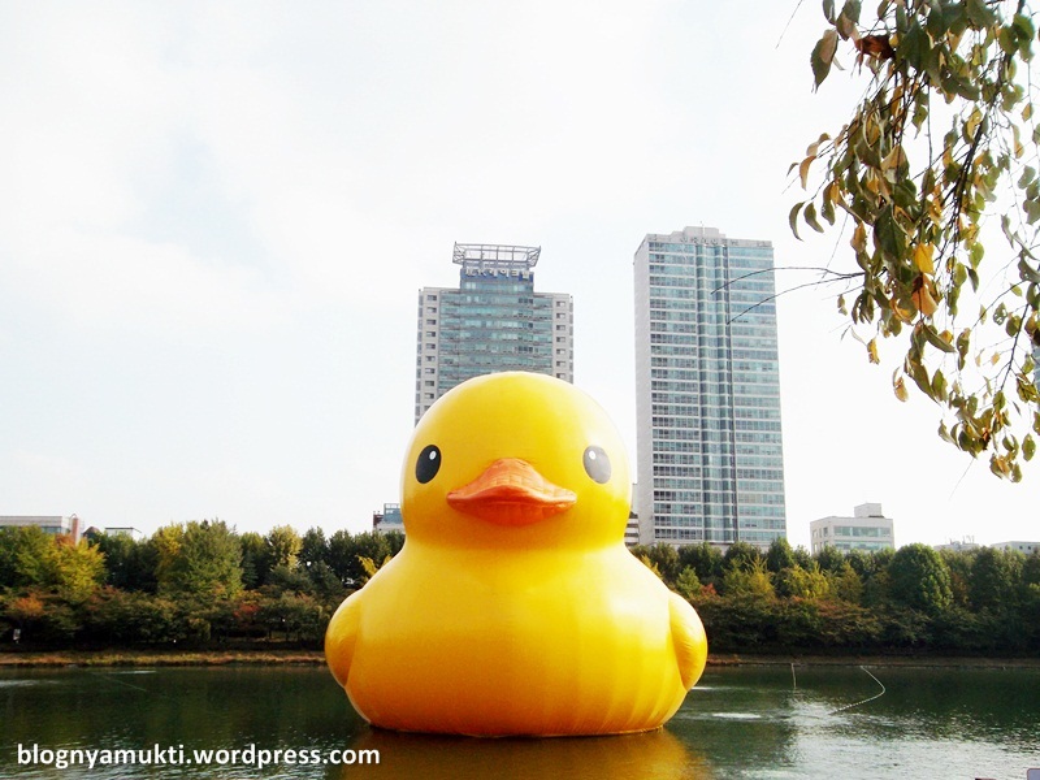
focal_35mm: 27
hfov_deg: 65.3
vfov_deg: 51.4
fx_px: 811
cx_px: 520
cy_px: 390
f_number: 3.5
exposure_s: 1/900
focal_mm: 4.9
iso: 80
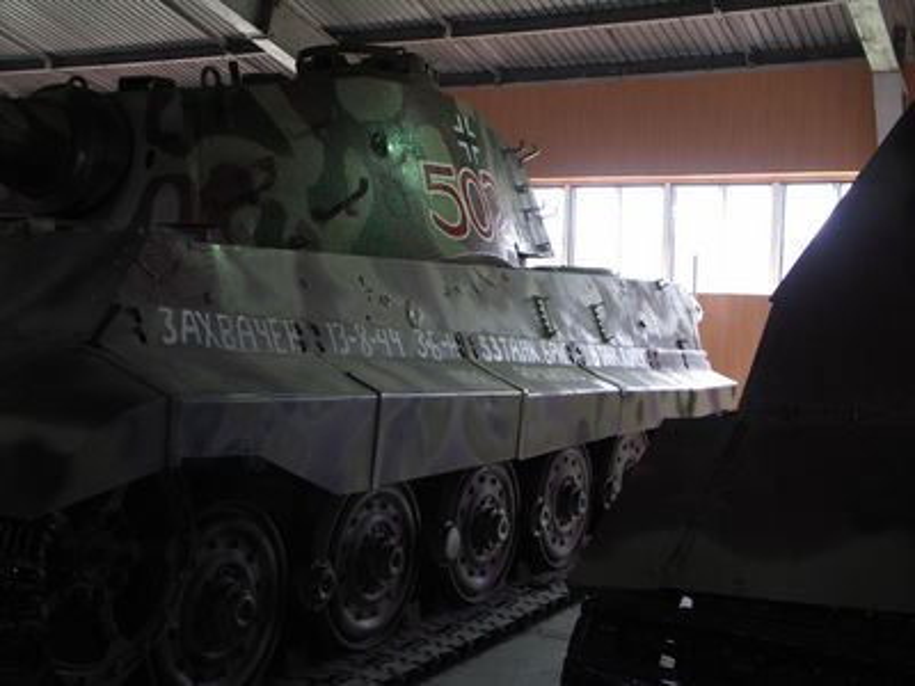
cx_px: 458
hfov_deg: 42.9
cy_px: 343
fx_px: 1163
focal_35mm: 44
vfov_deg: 32.9
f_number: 3.2
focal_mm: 11.4
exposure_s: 1/25
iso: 100
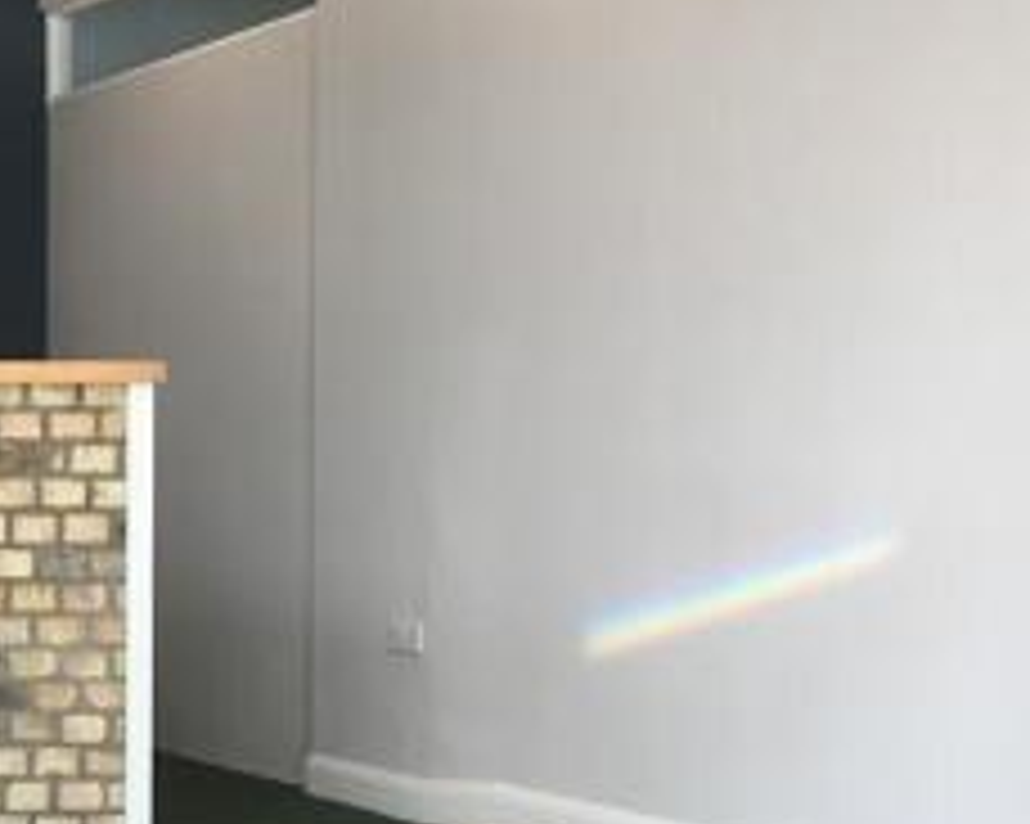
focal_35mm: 72
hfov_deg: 25.3
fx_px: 2194
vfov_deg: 21.2
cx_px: 43
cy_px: 466
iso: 25
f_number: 2.2
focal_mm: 4.15
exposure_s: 1/33
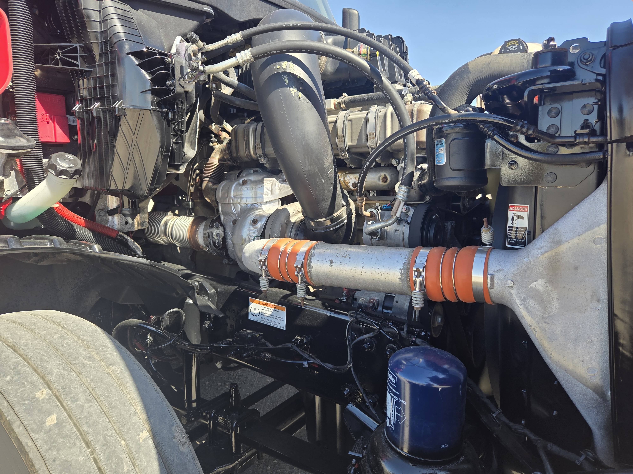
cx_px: 316
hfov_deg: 73.9
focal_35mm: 23
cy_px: 237
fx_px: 421
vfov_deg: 58.9
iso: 25
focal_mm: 5.4
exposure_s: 1/432
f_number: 1.8
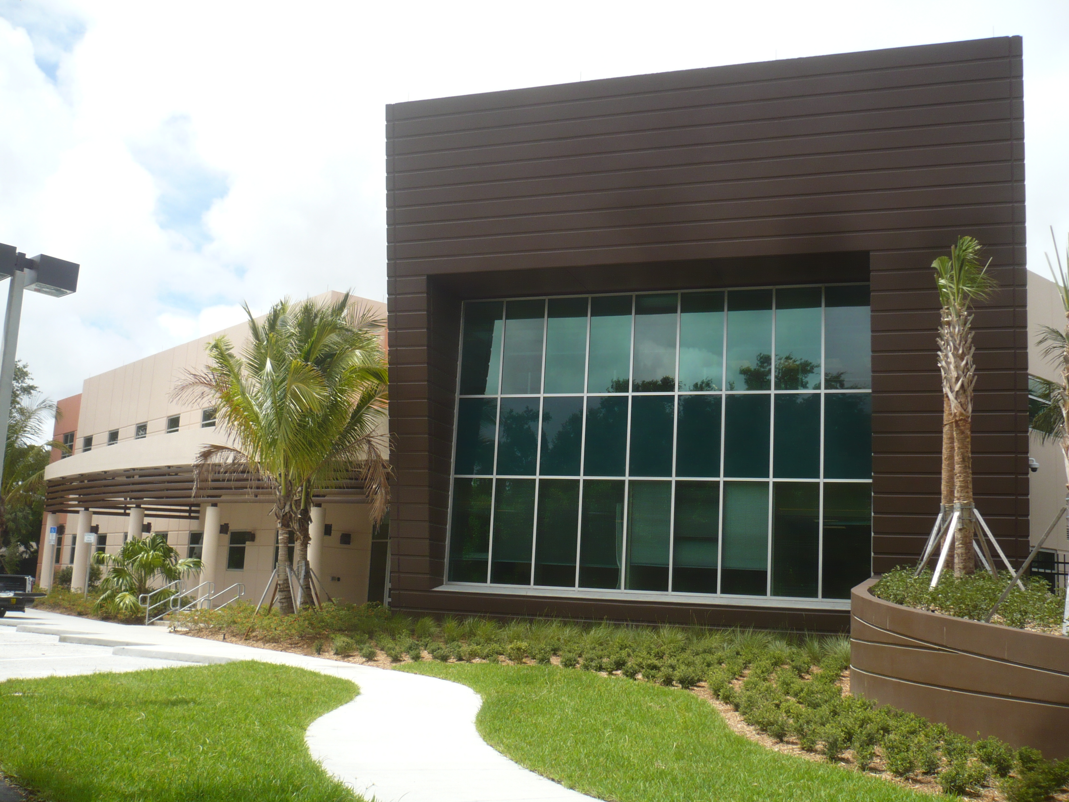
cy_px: 401
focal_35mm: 35
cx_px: 534
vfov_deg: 40.7
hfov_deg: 52.6
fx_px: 1081
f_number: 8
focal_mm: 5.8
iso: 100
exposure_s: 1/200
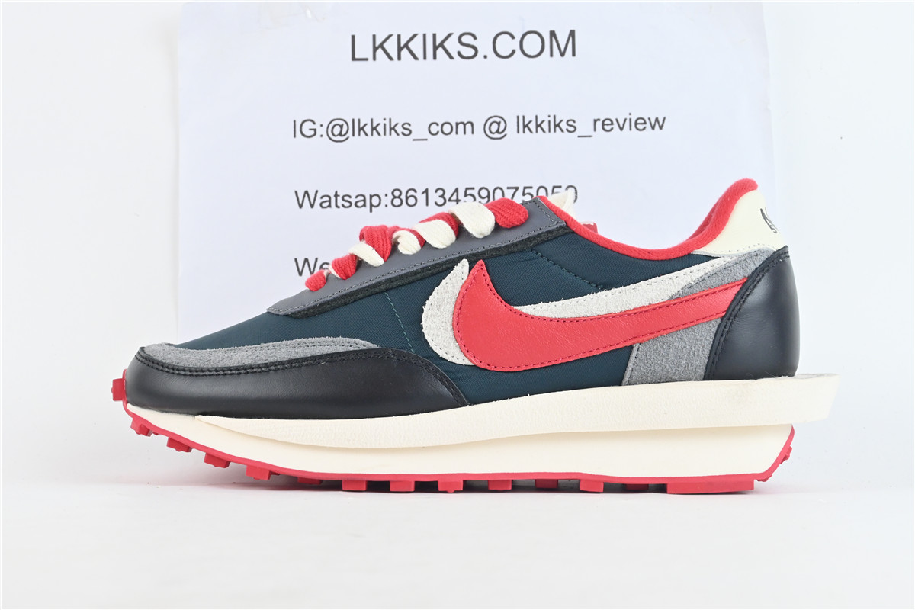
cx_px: 458
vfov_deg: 24.4
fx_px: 1411
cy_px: 305
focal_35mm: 56
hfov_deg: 35.9
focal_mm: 37
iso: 1000
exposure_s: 1/60
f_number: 10
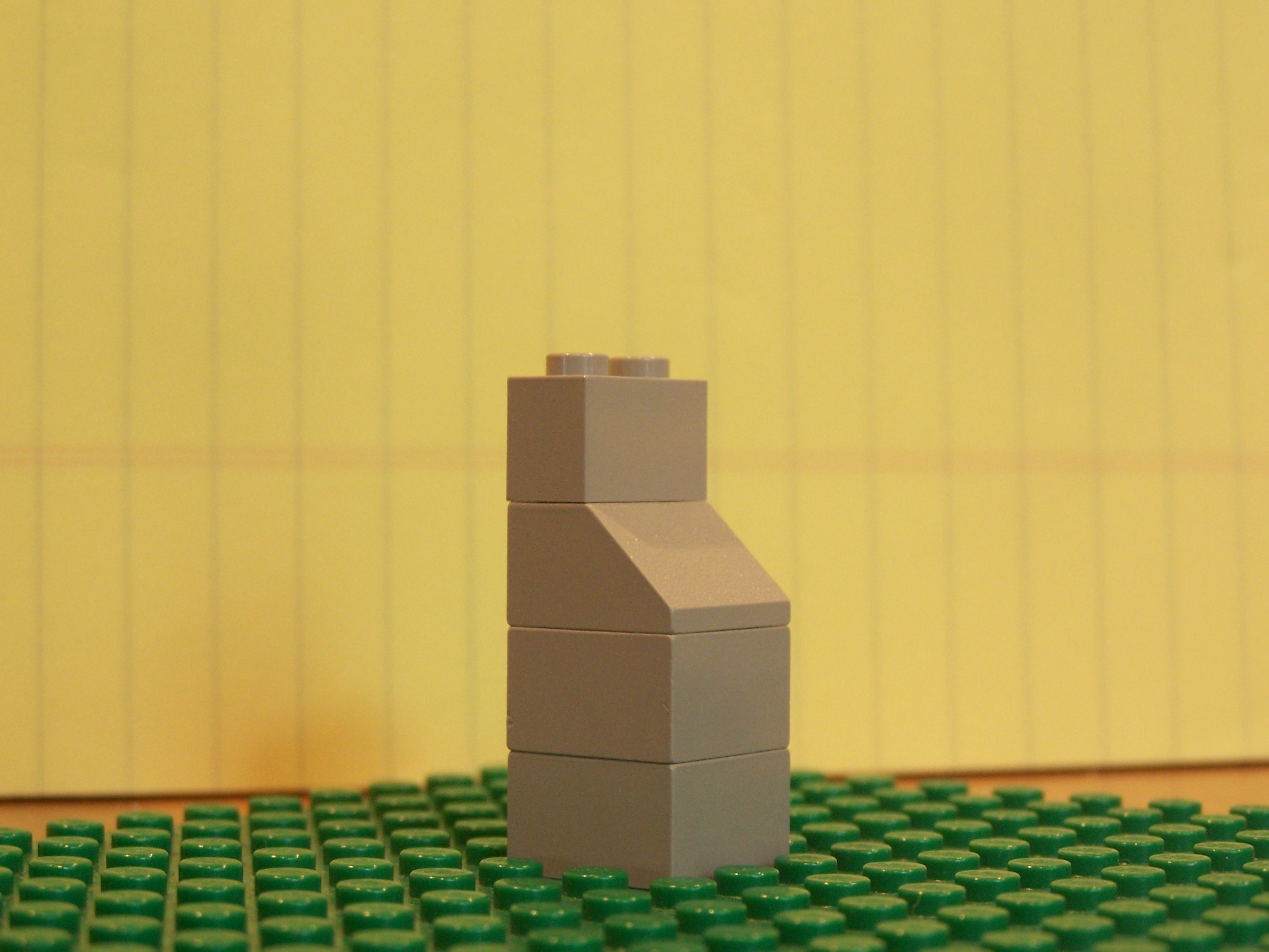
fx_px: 2786
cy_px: 482
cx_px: 639
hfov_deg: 25.7
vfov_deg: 19.4
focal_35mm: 76
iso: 140
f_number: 3.2
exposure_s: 1/8
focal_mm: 12.4
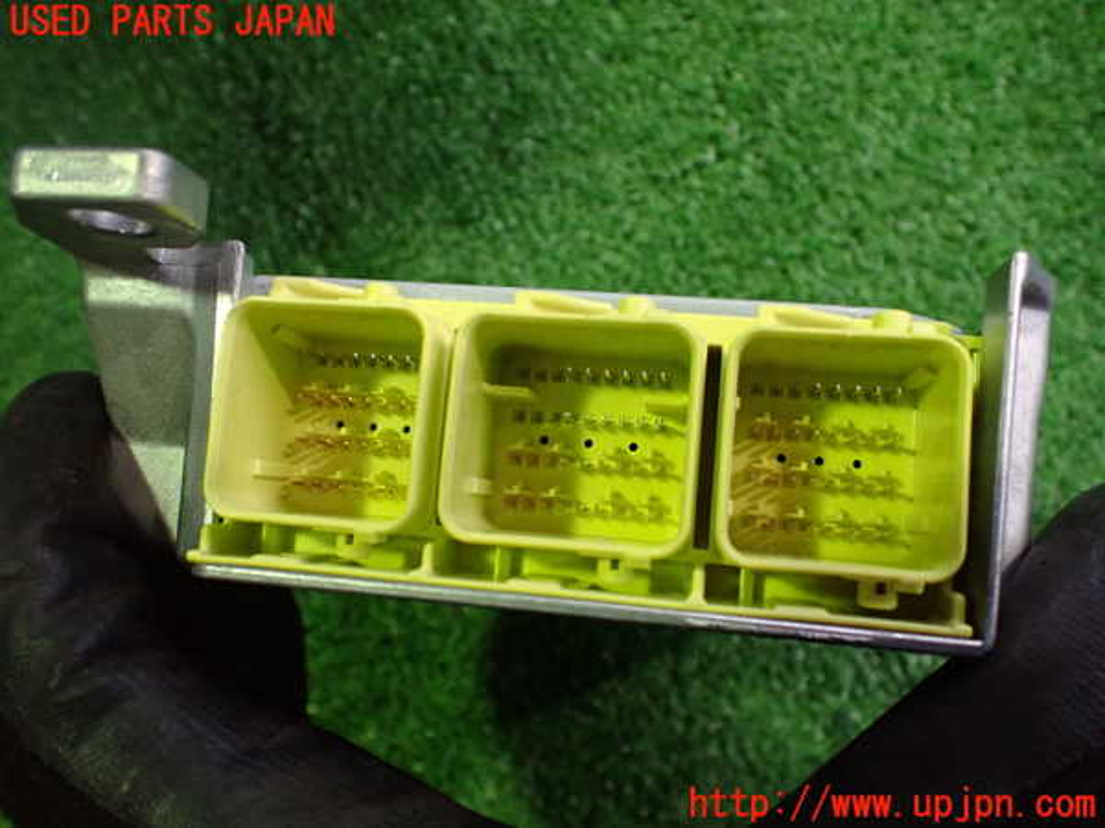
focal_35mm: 30
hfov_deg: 60.0
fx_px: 958
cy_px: 414
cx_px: 552
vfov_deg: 46.8
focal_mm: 5.4
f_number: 2.3
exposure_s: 1/125
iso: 800
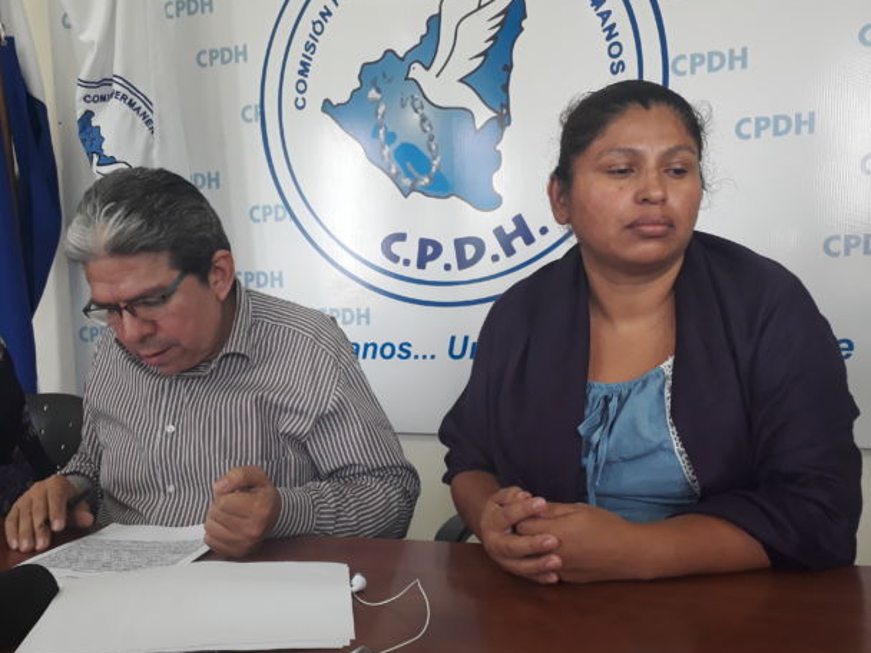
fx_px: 805
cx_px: 447
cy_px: 358
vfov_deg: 44.1
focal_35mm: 32
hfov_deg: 56.8
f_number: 1.9
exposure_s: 1/30
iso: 64
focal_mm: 3.6
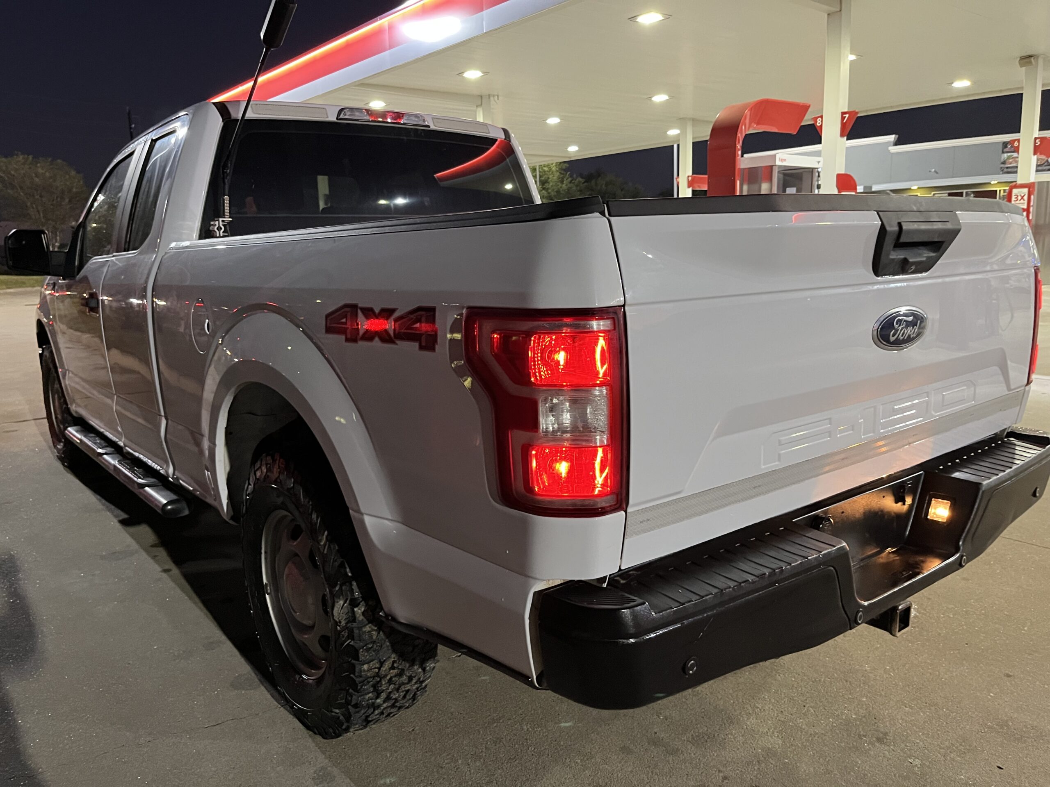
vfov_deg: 53.1
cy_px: 394
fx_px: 789
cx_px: 525
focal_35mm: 26
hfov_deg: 67.3
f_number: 1.6
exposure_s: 1/60
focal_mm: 5.1
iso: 400
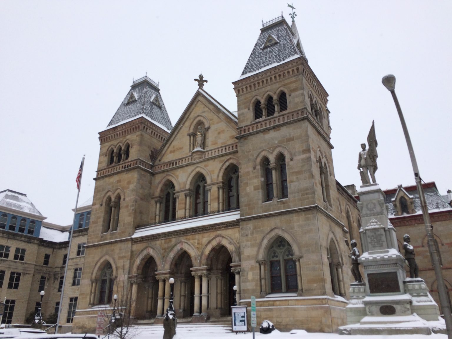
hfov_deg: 61.7
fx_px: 379
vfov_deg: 48.2
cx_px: 226
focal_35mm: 29
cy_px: 170
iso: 32
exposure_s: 1/1520
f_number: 2.2
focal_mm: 4.15
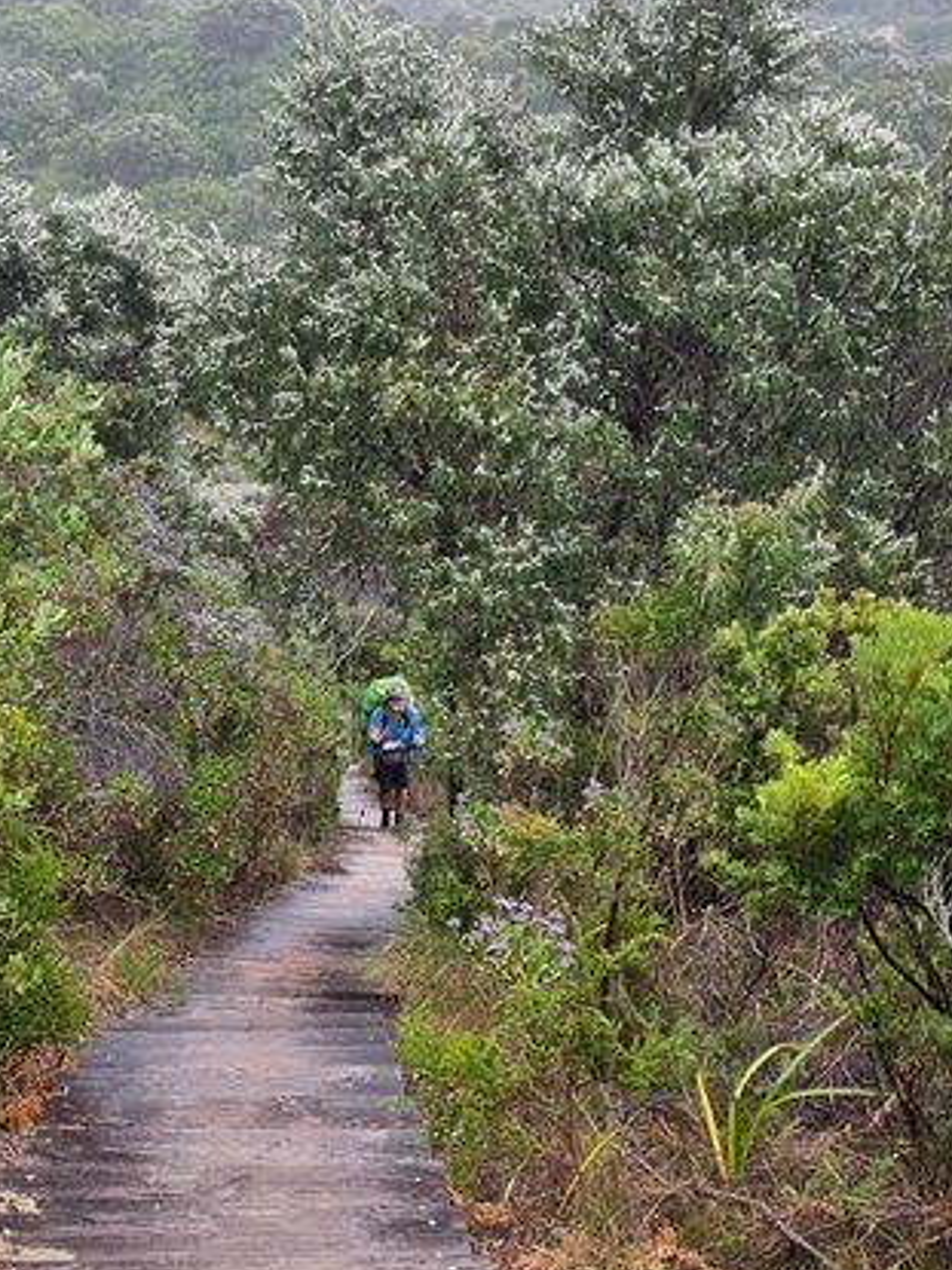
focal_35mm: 47
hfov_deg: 30.4
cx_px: 248
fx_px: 1724
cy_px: 866
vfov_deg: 39.9
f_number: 1.8
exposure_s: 1/210
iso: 50
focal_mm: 5.4
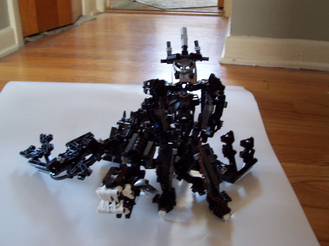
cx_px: 166
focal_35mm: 38
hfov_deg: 49.0
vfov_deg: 37.7
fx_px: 361
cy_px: 123
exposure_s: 1/10
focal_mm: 5.6
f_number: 2.8
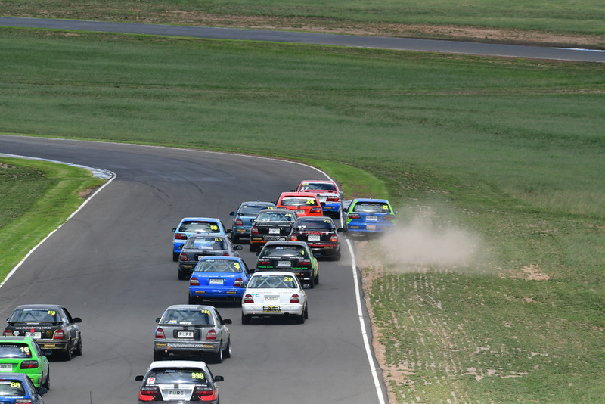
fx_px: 7817
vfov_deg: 3.0
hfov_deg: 4.4
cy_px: 202
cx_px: 302
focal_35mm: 465
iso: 320
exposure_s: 1/640
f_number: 10
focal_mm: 310
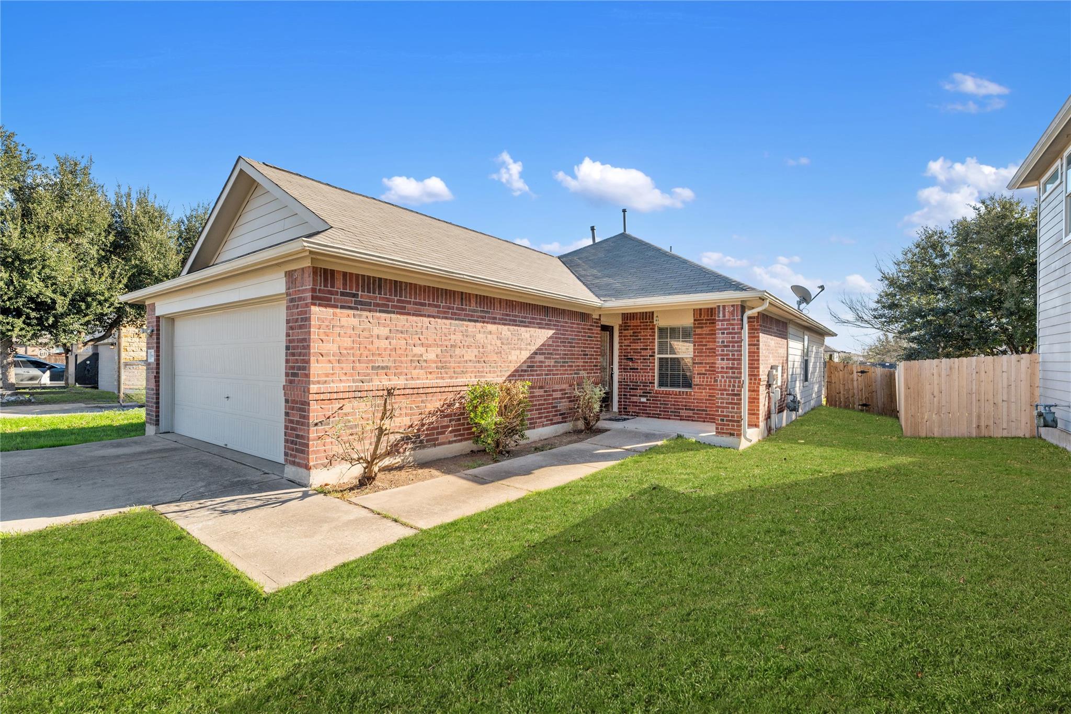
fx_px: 476
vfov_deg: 73.7
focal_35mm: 16
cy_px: 357
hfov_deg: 96.7
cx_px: 536
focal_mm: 16
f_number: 8
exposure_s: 1/200
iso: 250
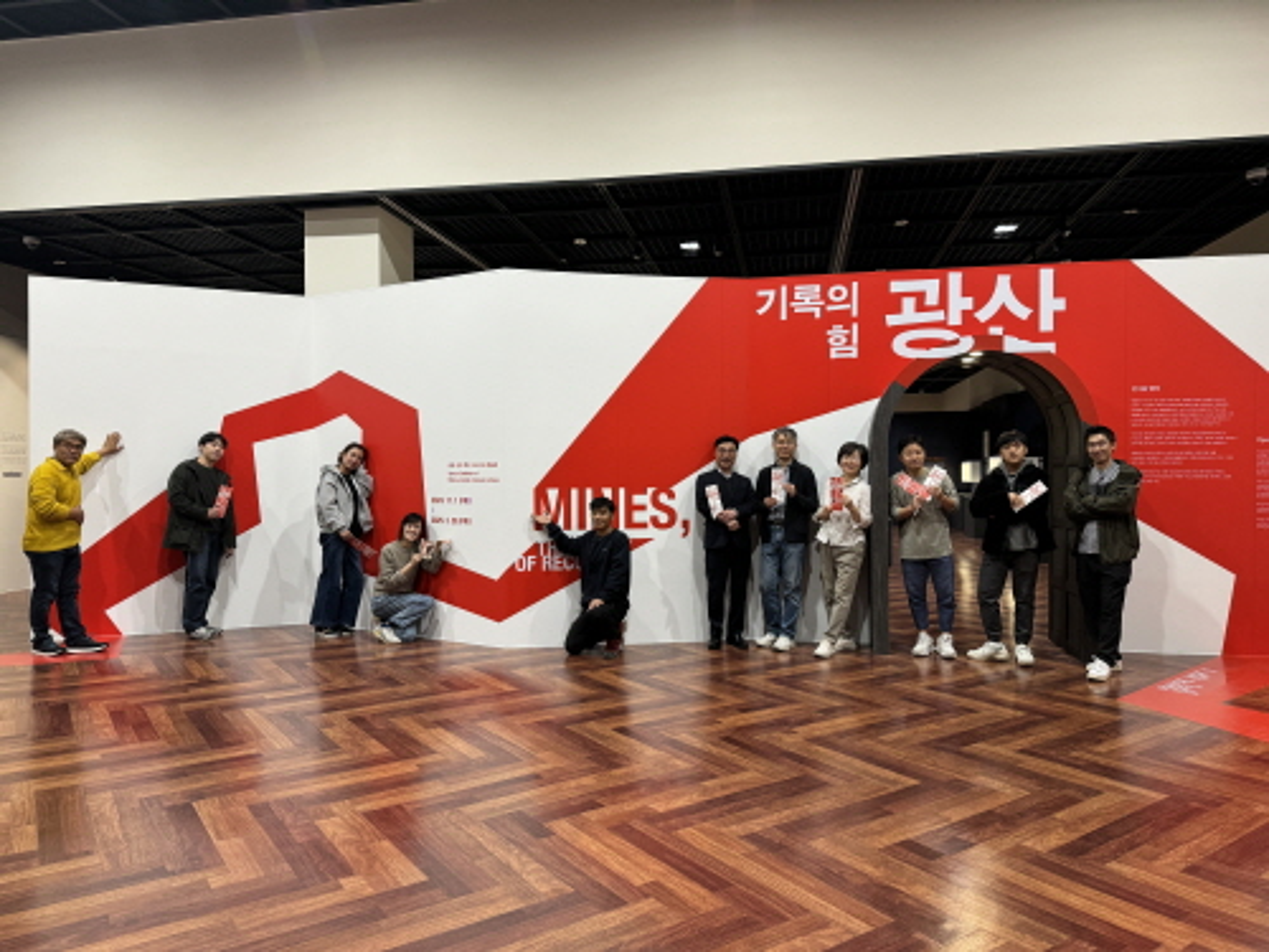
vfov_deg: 56.8
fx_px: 880
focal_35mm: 24
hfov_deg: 71.6
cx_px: 634
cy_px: 476
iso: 200
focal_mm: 6.76
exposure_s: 1/120
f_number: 1.78
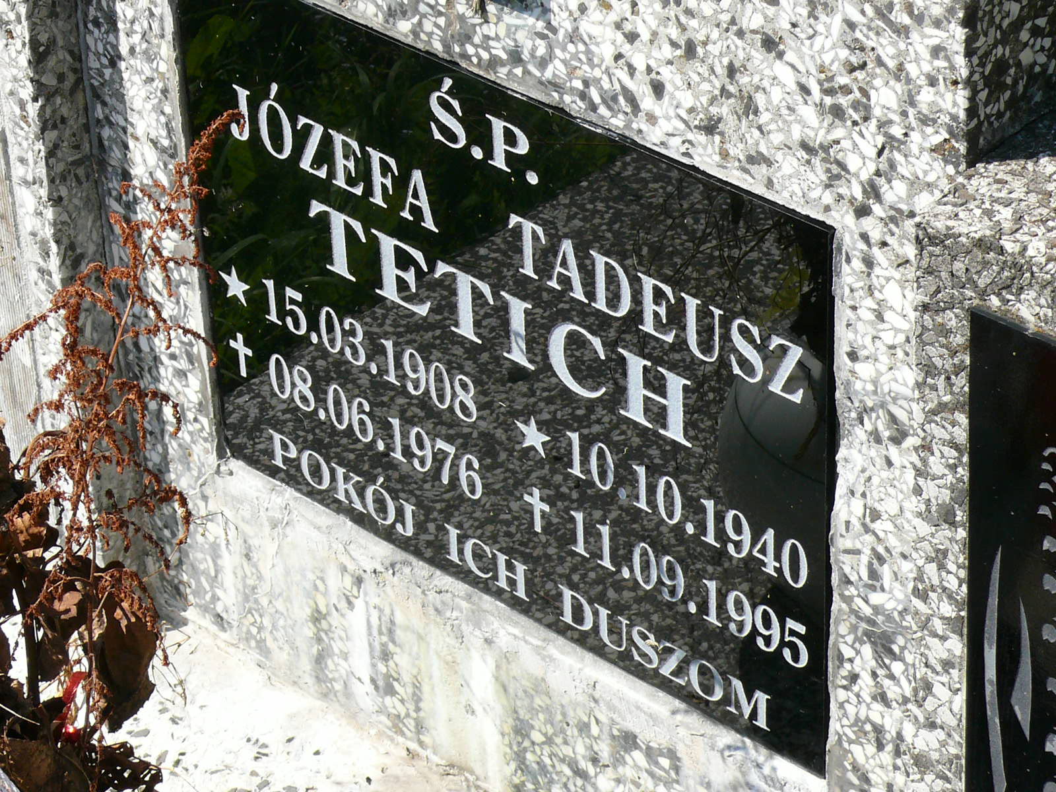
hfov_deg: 16.3
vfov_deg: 12.2
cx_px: 528
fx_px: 3691
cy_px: 396
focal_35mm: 121
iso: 100
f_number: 5.6
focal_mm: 14.7
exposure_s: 1/320
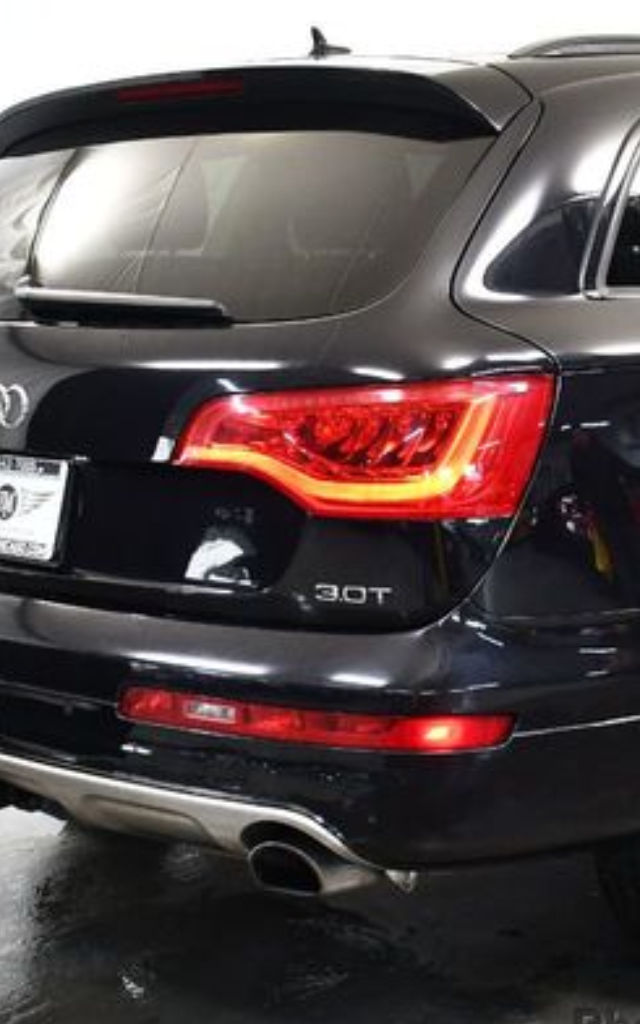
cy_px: 519
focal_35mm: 60
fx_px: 1674
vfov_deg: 34.0
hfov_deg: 21.3
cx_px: 536
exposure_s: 1/125
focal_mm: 18
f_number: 3.5
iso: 1400
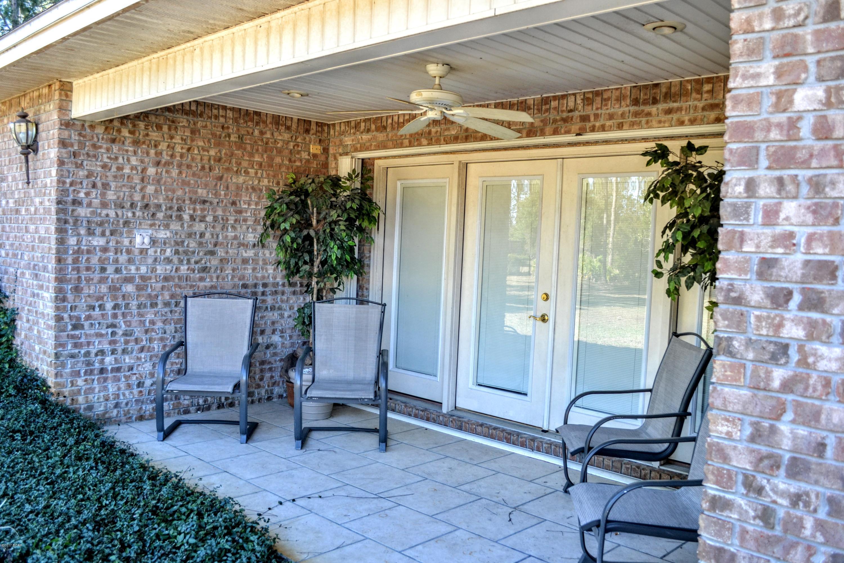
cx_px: 422
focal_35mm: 30
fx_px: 703
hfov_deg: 61.9
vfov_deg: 43.6
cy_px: 282
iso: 400
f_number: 5.6
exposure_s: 1/125
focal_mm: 20
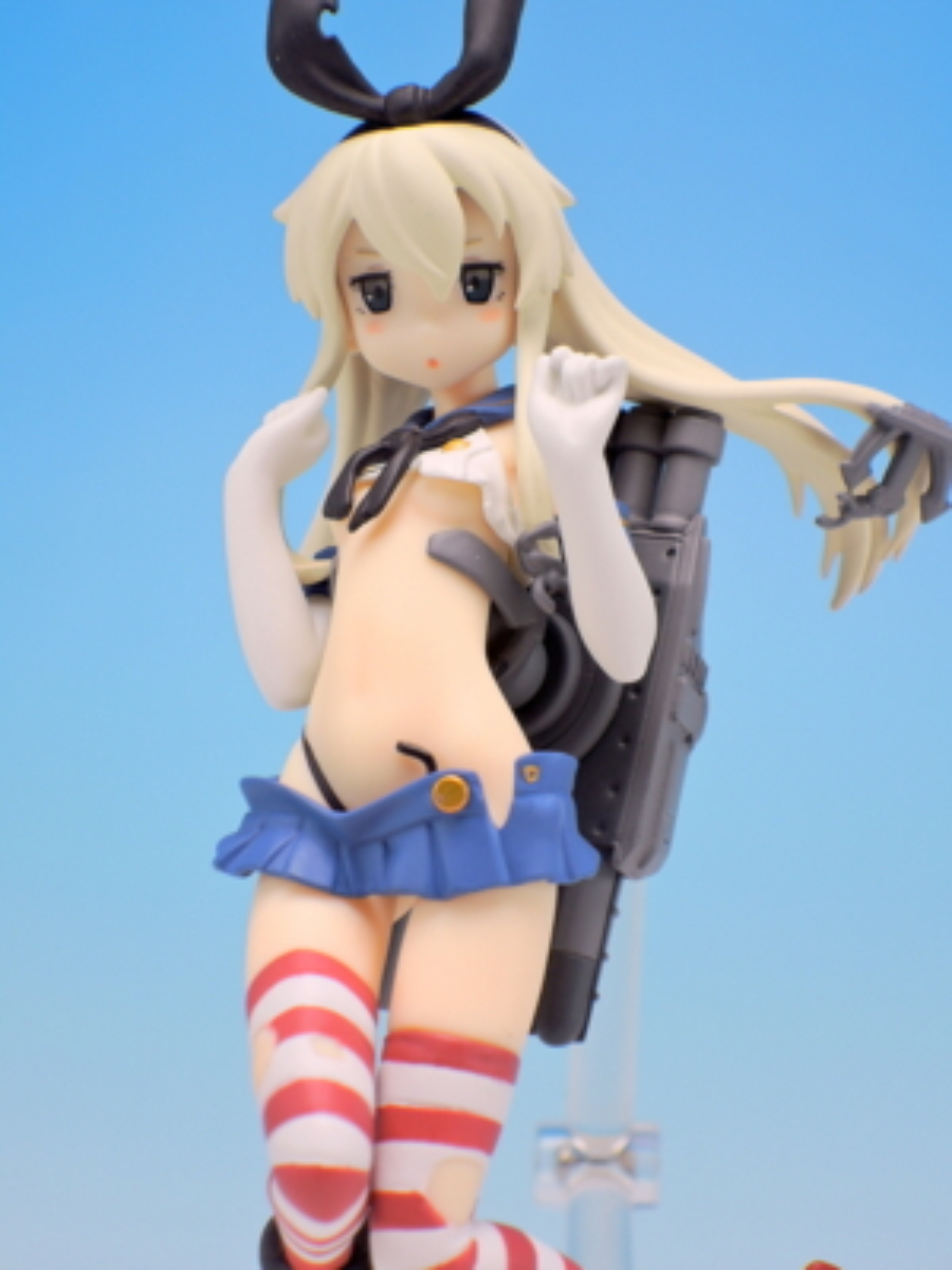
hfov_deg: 12.3
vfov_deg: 16.4
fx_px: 4400
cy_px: 635
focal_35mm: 120
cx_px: 476
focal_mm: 25.5
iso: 80
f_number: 5.6
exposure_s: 1/5
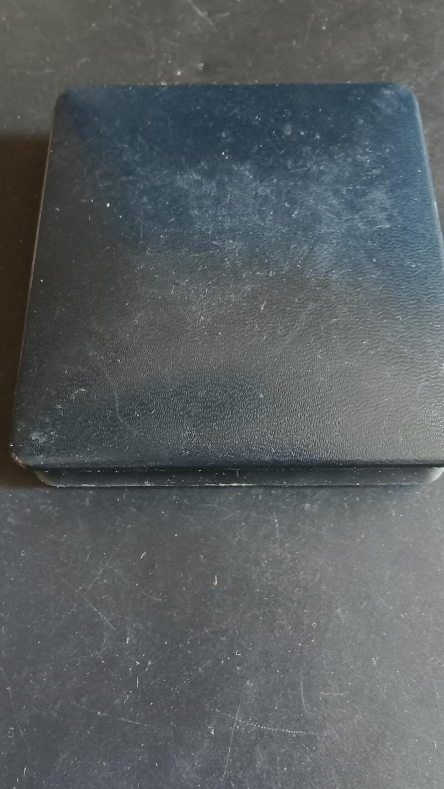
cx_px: 231
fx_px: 544
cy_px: 386
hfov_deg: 44.4
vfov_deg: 71.9
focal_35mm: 26
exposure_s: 1/25.9
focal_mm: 2.32
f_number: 2
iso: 2000
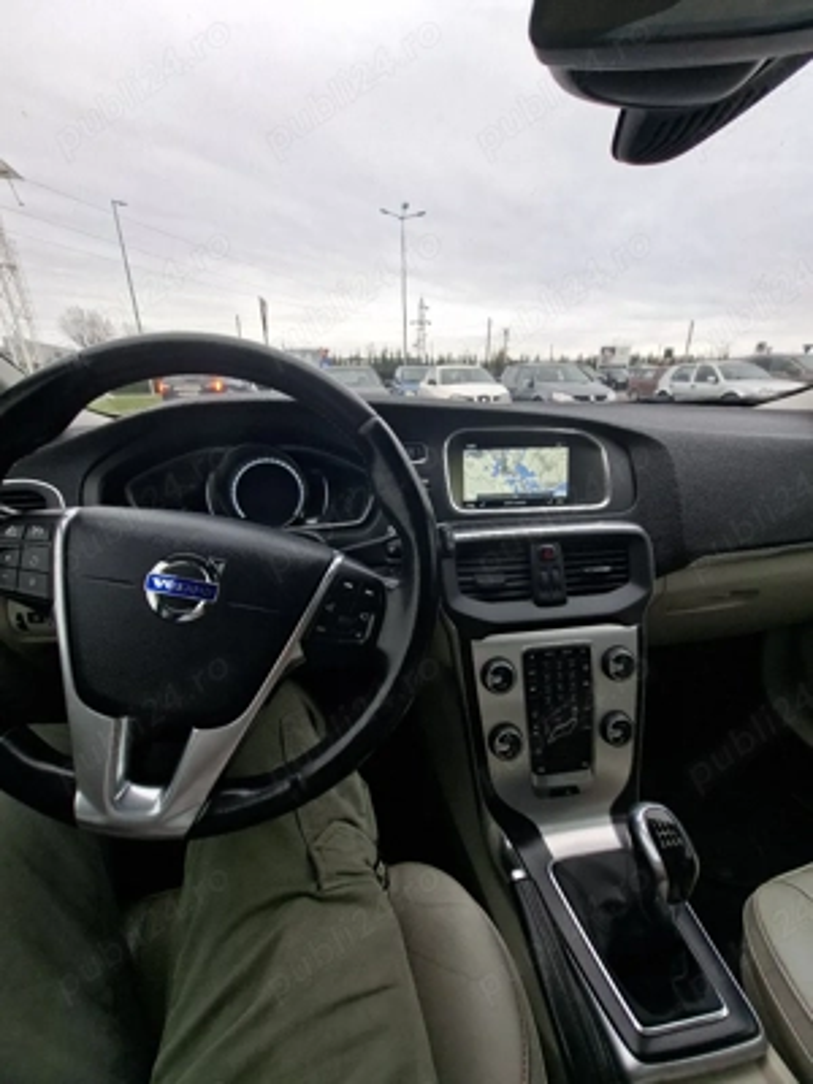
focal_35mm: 13
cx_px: 406
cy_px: 542
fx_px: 407
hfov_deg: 89.9
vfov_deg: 106.2
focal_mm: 1.74
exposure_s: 1/50
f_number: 2.2
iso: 40
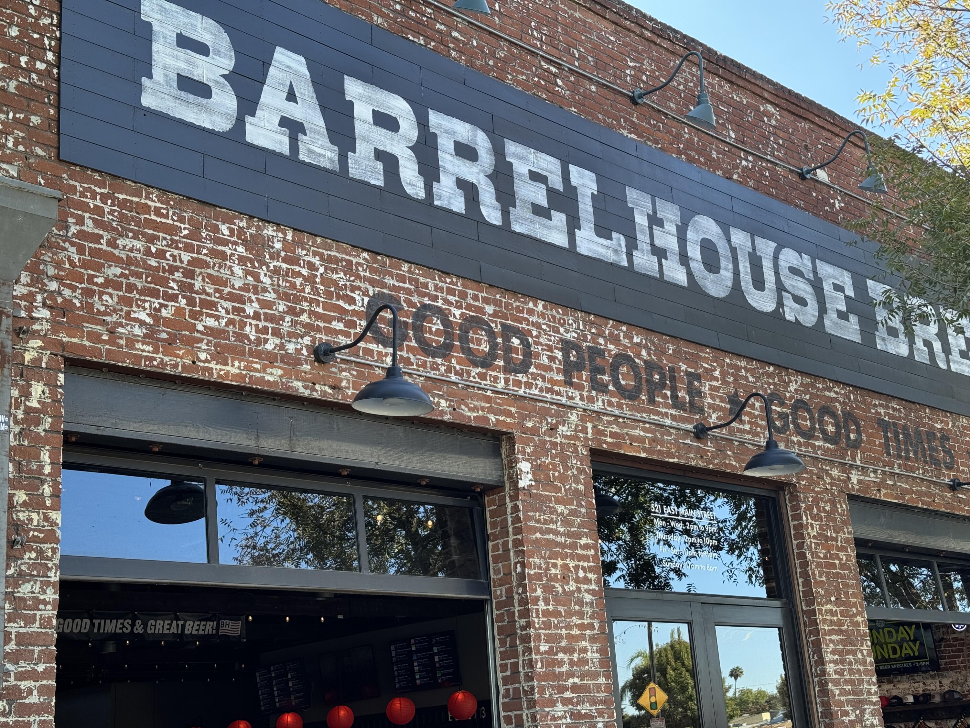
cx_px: 485
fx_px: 1345
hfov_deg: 39.7
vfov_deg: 30.3
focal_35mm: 48
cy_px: 364
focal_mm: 6.76
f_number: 1.78
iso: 64
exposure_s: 1/392
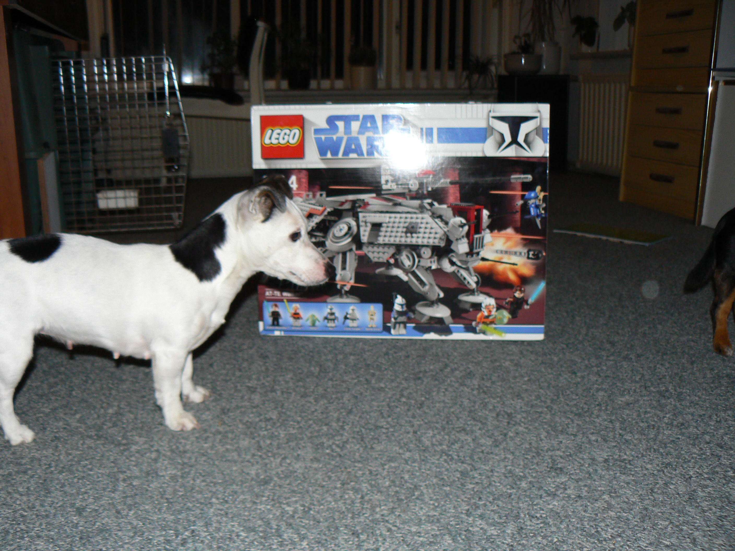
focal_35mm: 36
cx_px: 368
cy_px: 276
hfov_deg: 51.4
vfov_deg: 39.7
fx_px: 764
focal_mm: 6
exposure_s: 1/30
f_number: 2.8
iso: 100
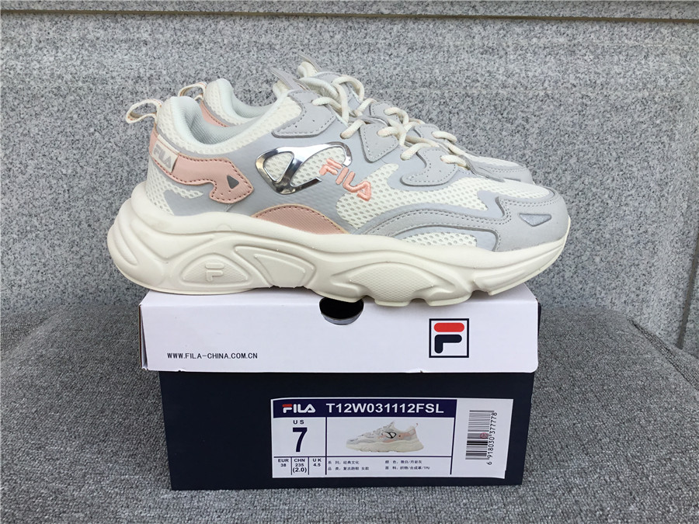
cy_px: 262
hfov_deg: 58.4
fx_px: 626
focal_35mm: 31
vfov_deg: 45.4
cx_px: 350
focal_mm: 3.3
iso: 25
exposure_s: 1/727
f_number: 2.4
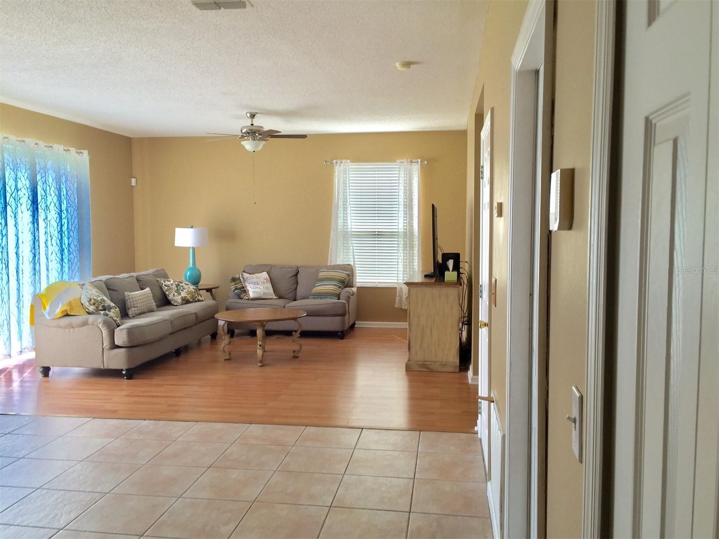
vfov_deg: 48.2
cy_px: 270
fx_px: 602
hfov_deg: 61.7
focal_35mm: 29
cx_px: 360
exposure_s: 1/60
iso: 32
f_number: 2.2
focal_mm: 4.15
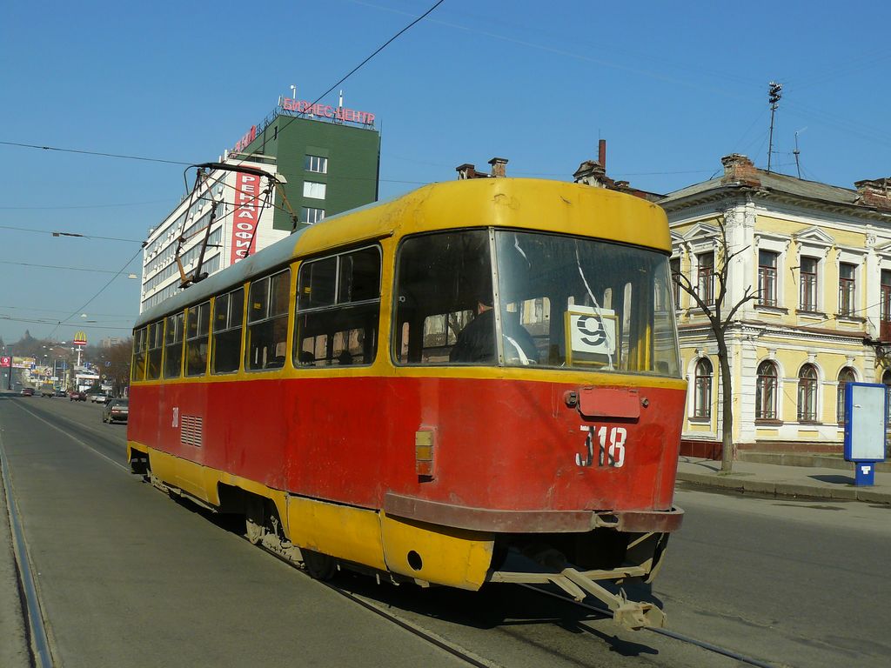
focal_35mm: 36
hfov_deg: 51.4
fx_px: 927
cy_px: 334
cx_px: 446
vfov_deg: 39.7
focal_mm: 6
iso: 100
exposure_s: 1/800
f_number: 4.5
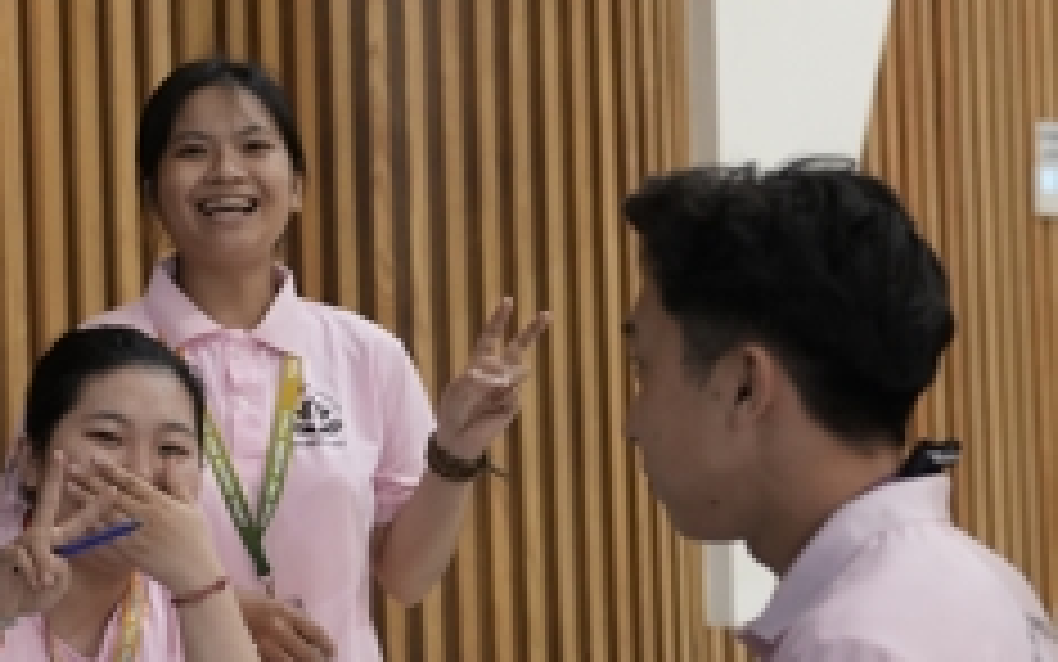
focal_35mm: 121
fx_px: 3490
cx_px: 18
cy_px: 214
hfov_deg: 16.9
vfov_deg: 10.8
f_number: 2.5
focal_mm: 43
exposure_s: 1/125
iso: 1600
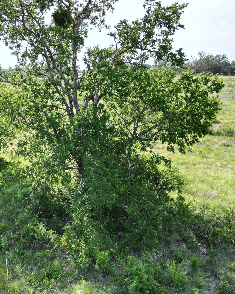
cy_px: 146
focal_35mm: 32
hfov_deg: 45.5
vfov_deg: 55.7
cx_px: 94
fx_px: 278
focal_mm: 6.72
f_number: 1.7
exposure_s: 1/2000
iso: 100
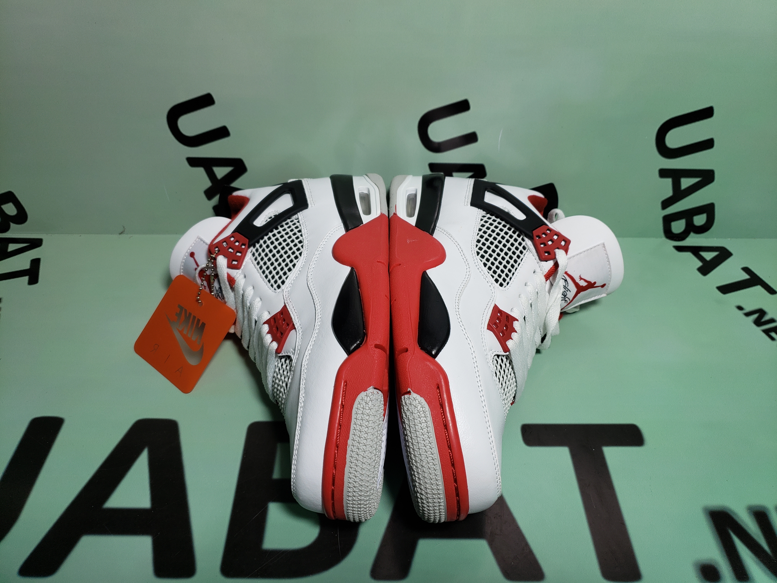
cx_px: 388
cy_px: 292
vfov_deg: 53.1
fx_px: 584
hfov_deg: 67.3
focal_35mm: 26
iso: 50
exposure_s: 1/509
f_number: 1.5
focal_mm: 4.3
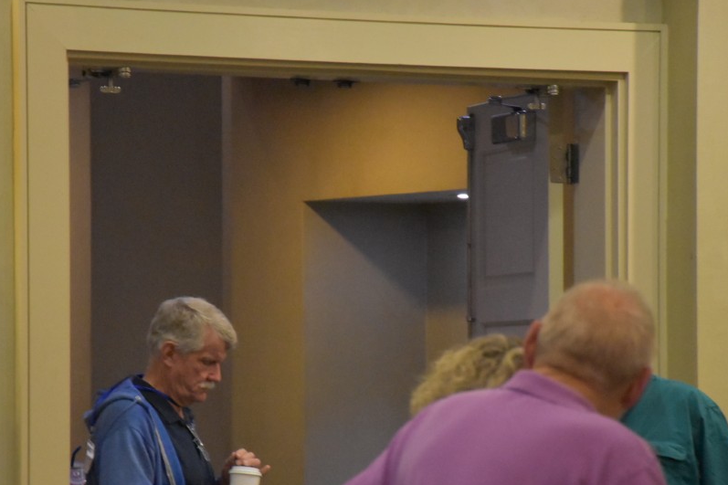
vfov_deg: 6.0
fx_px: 4604
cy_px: 290
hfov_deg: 9.0
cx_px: 296
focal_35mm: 228
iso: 6400
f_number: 5.6
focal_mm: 105
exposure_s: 1/125
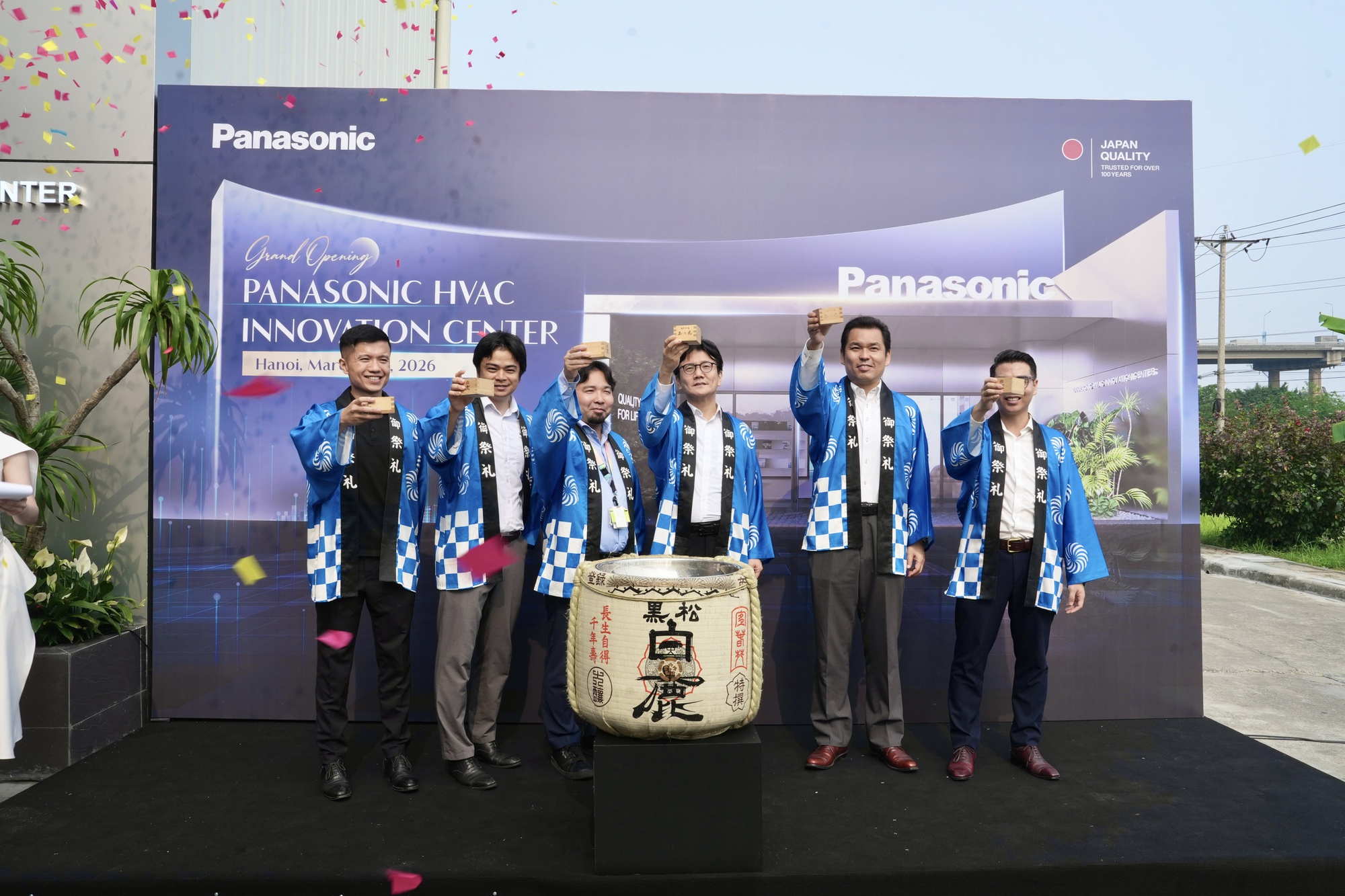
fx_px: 971
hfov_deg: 69.4
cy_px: 448
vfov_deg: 49.5
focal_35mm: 26
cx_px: 672
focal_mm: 26
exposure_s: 1/100
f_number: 13
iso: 200
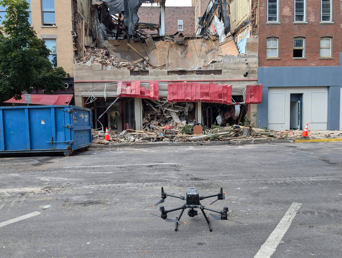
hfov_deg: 71.5
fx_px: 237
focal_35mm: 24
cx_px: 171
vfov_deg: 56.9
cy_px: 129
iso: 19
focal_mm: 6.9
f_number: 1.68
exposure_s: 1/208
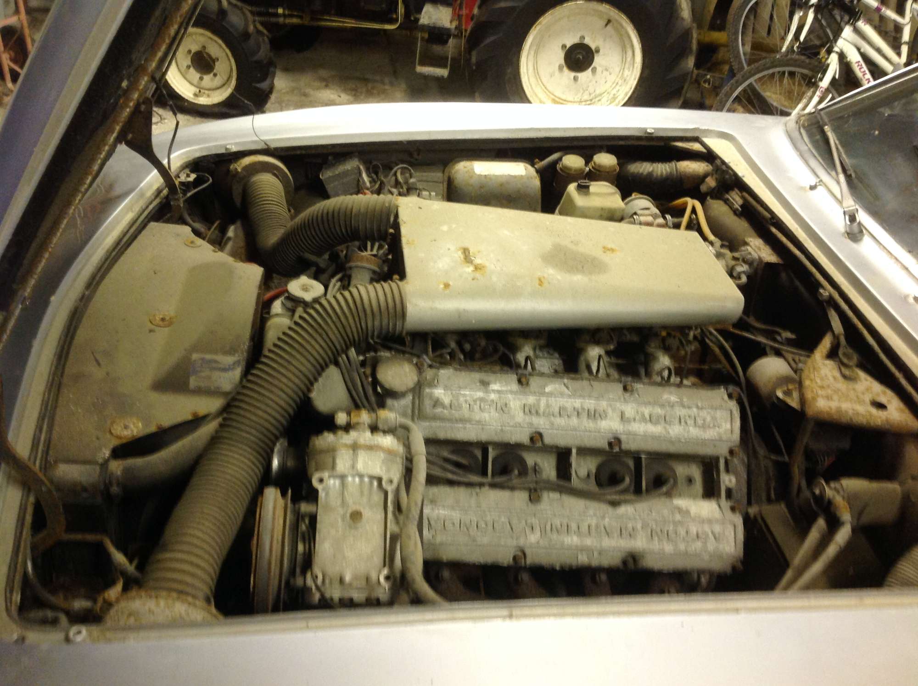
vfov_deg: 40.6
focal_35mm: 35
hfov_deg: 52.7
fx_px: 927
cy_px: 343
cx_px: 459
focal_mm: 4.28
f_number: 2.4
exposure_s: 1/17
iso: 160
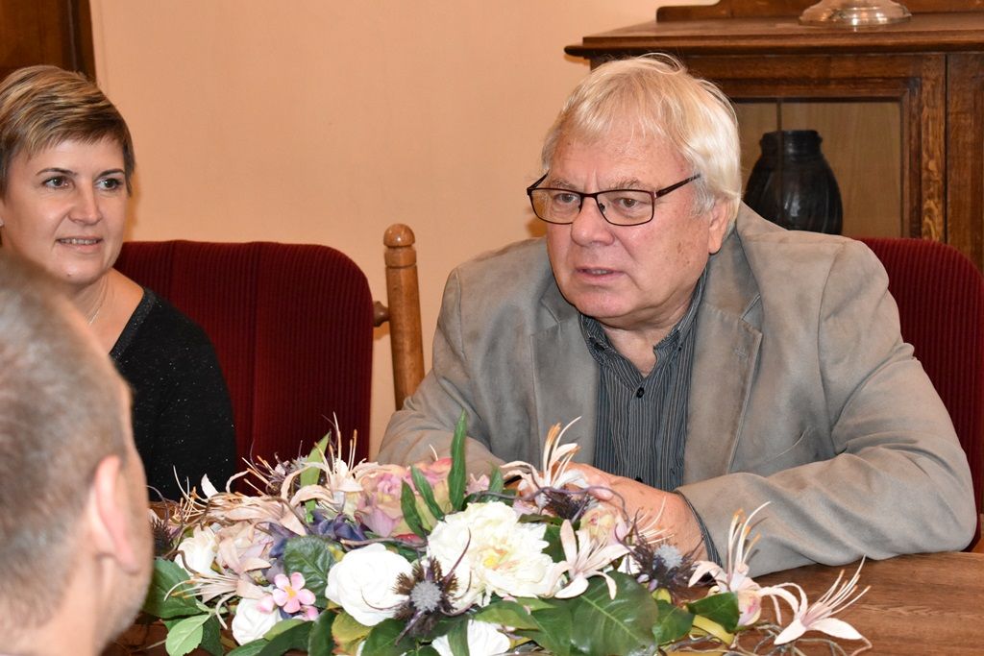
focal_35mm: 82
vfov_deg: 16.6
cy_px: 328
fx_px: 2255
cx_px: 492
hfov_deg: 24.6
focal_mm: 55
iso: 4000
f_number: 5.6
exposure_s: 1/100
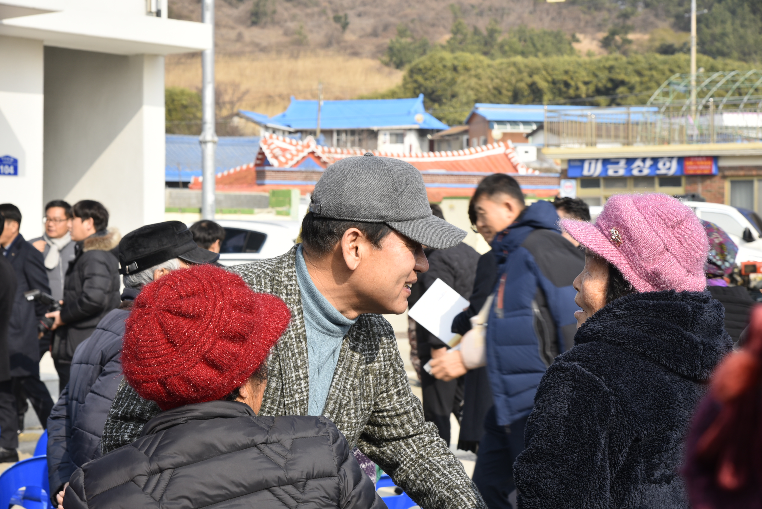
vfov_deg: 18.2
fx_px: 1588
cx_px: 381
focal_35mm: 75
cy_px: 254
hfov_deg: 27.0
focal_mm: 75
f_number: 10
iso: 100
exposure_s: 1/100
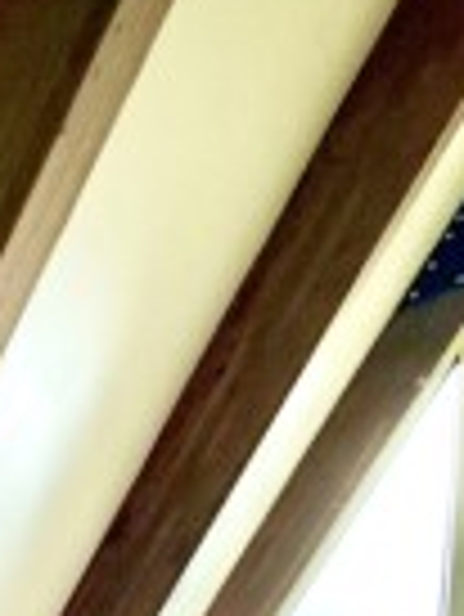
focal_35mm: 51
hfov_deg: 20.8
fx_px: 910
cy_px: 1061
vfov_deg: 23.3
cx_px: -349
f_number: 2.2
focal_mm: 2.22
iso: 160
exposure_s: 1/99
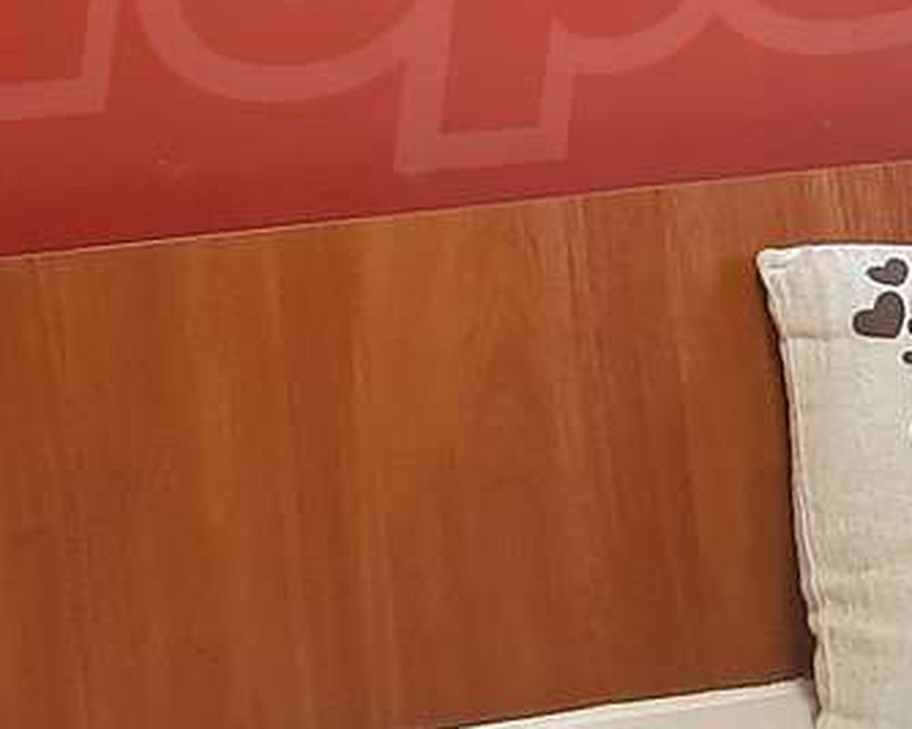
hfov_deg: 16.8
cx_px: 628
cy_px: -223
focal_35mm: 114
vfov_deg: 13.1
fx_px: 3076
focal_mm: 3.93
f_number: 1.7
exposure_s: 1/50
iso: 250
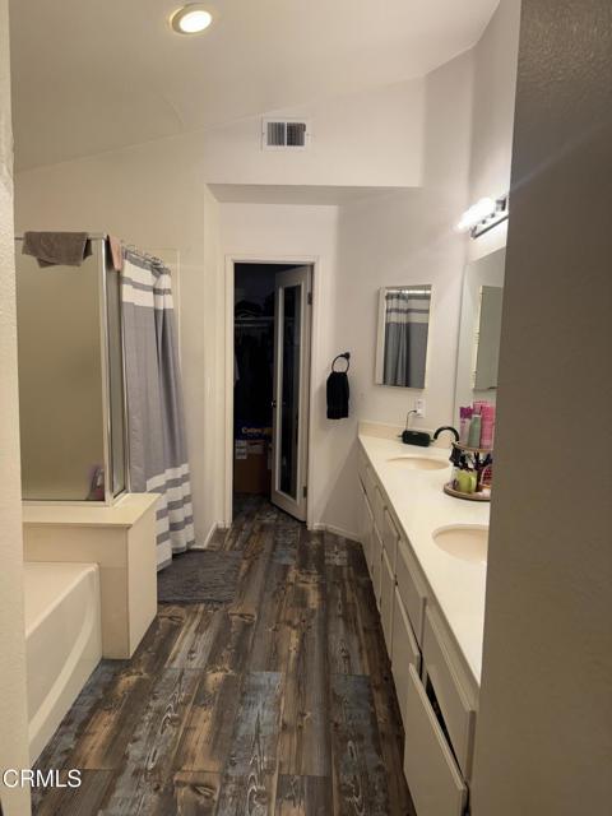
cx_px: 306
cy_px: 408
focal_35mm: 24
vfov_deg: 71.6
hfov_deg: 56.8
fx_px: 566
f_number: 1.78
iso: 160
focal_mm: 6.76
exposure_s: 1/120
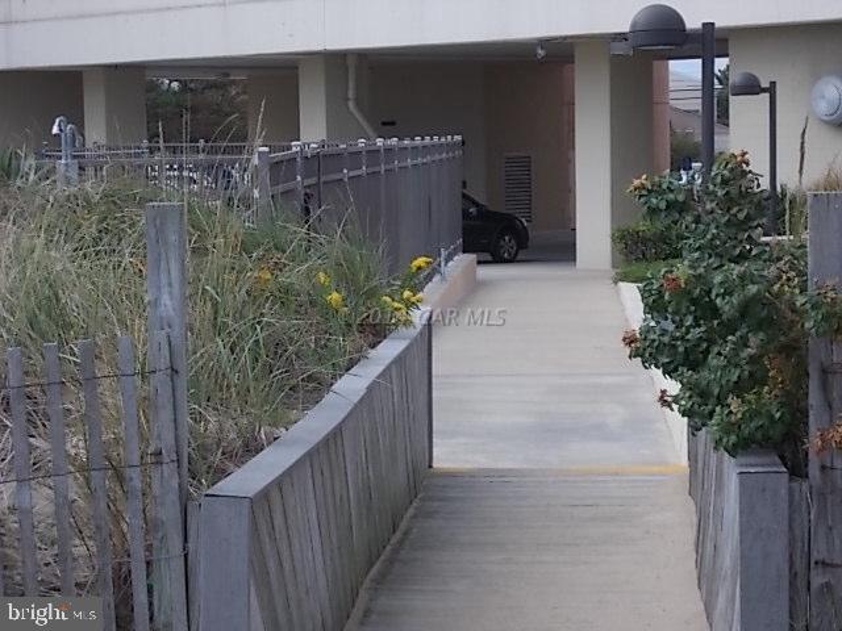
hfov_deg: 19.8
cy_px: 316
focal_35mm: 99
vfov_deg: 14.9
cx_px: 421
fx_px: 2408
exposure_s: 1/250
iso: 80
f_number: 5.5
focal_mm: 17.6
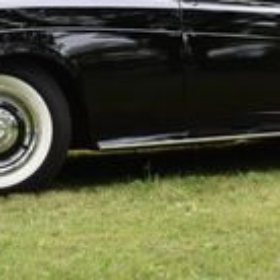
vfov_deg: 9.8
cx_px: 166
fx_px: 1620
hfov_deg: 9.9
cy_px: -16
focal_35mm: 177
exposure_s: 1/400
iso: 800
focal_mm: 30
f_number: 8
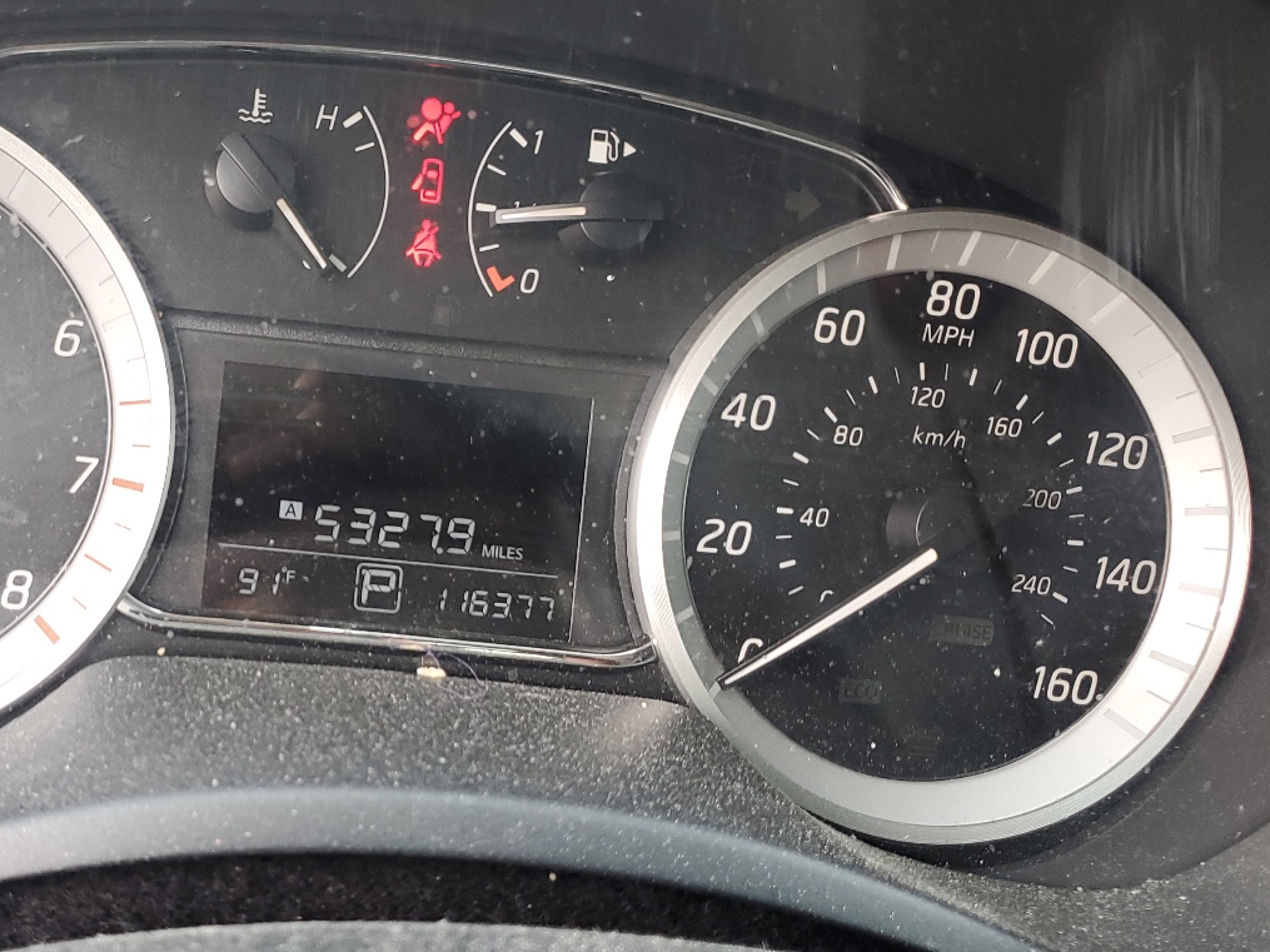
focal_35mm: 41
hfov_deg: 43.9
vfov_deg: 35.1
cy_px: 514
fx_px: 1504
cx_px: 283
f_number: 1.5
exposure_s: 1/120
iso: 68
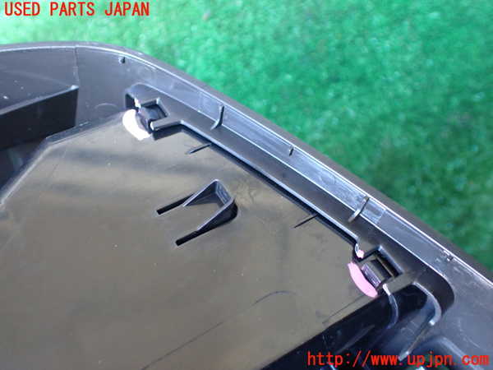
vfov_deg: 46.8
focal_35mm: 30
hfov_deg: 60.0
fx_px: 427
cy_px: 185
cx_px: 246
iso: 800
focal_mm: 5.4
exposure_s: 1/60
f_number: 2.3
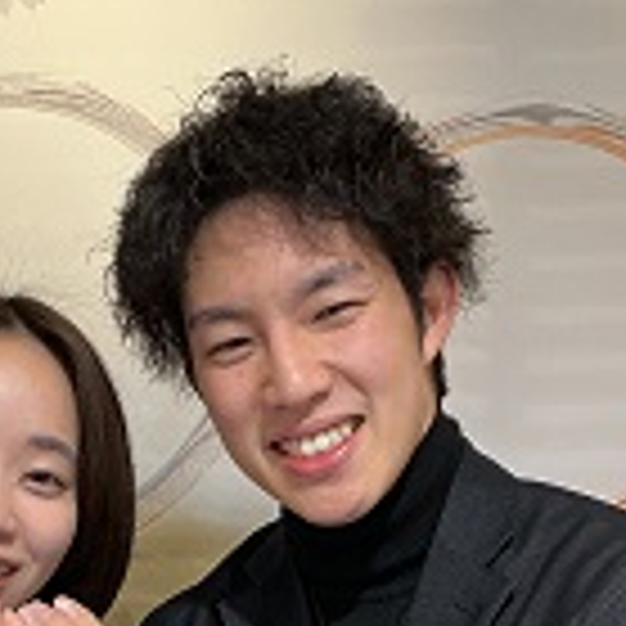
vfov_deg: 20.4
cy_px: 588
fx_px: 1698
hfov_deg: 20.7
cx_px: 167
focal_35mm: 83
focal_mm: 3
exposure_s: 1/60
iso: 64
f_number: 1.8
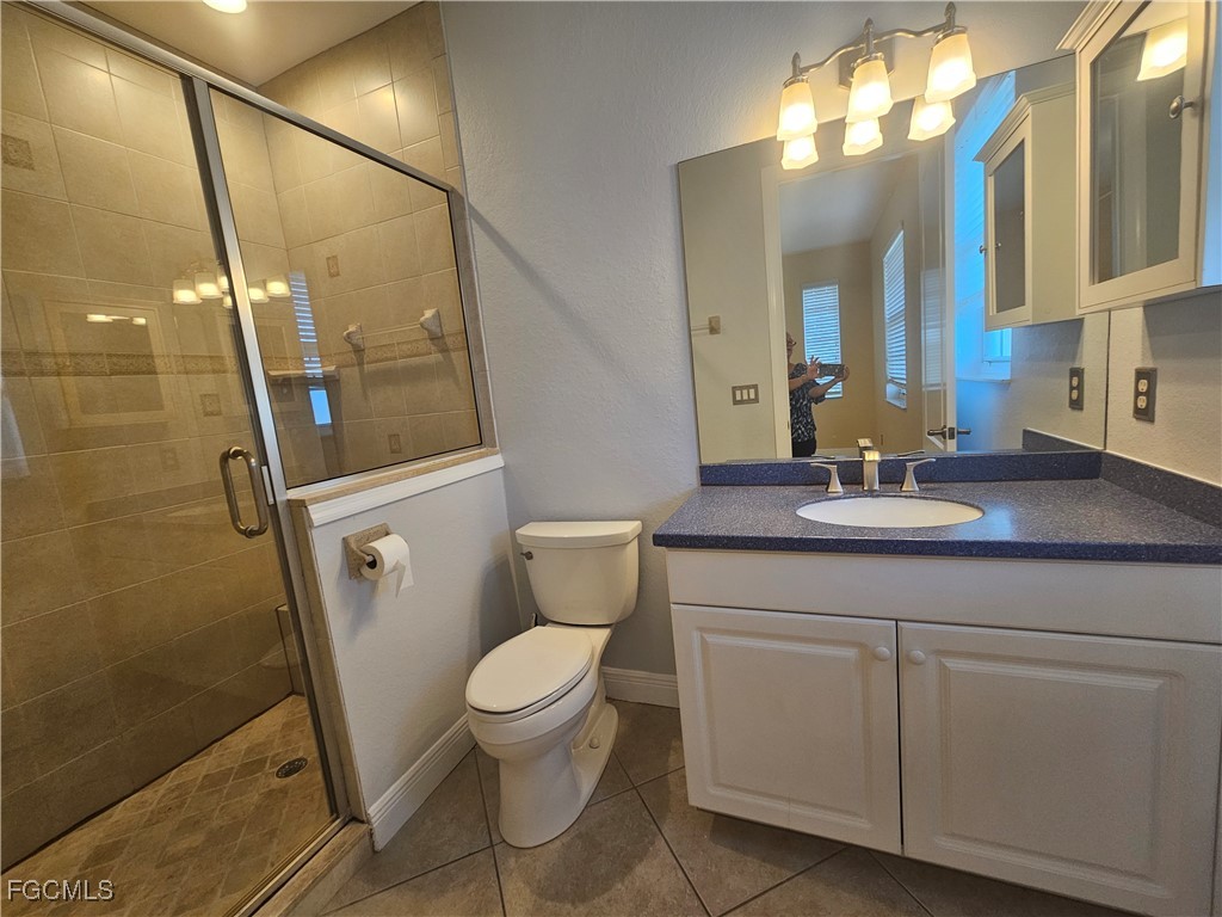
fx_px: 459
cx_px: 611
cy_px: 458
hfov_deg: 106.2
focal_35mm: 13
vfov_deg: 89.9
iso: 80
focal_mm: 2.2
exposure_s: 1/60
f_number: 2.2
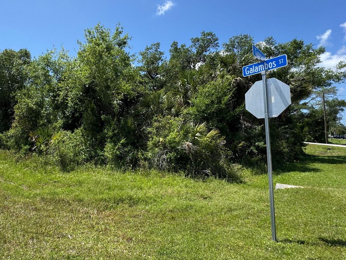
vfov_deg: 65.9
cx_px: 125
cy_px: 121
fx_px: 200
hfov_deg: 79.9
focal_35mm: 20
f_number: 2.2
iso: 50
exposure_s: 1/944
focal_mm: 2.22
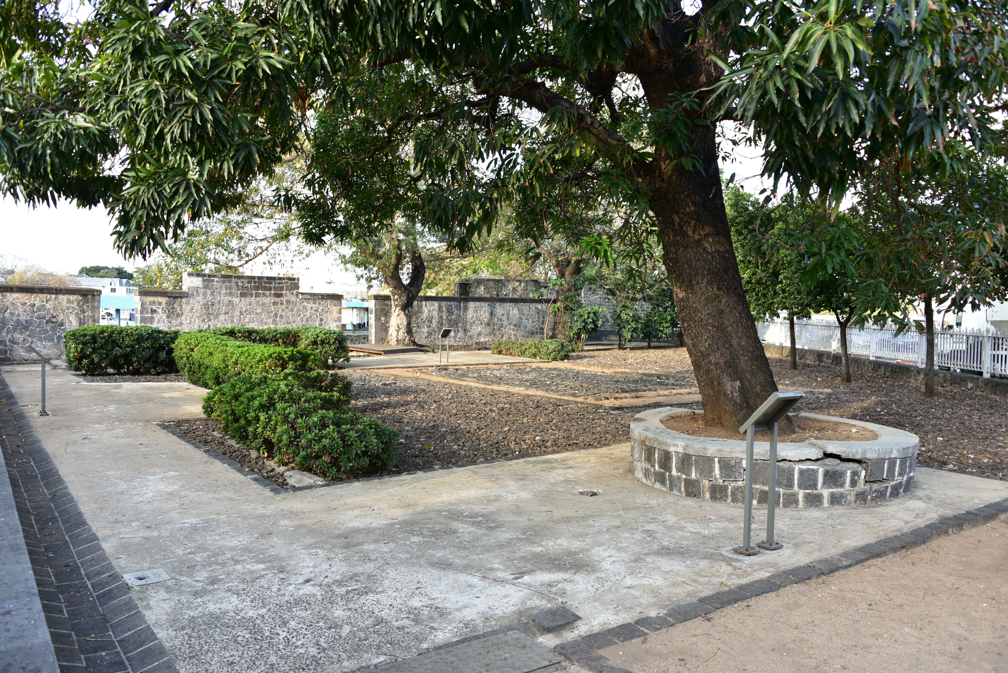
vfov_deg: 46.4
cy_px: 336
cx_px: 504
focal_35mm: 28
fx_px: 784
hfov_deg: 65.5
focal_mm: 28
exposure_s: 1/250
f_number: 5.6
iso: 640
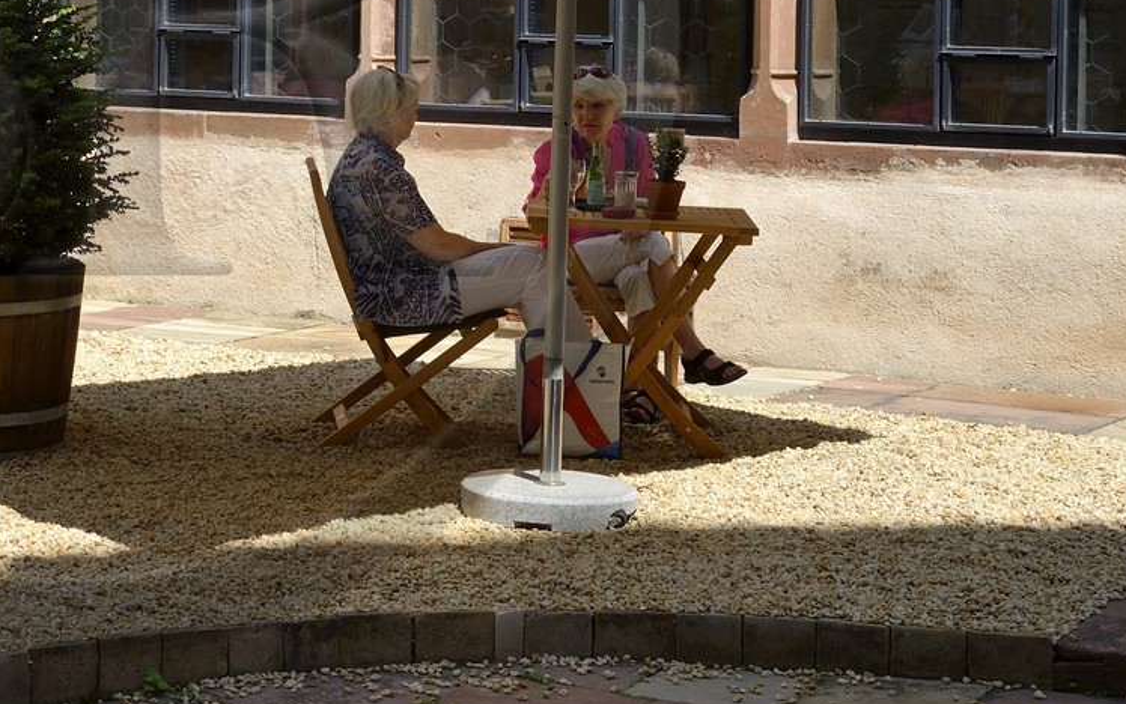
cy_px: 32
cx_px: 59
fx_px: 3008
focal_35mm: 98
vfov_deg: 13.2
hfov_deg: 20.7
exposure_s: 1/250
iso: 200
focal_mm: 45
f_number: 10
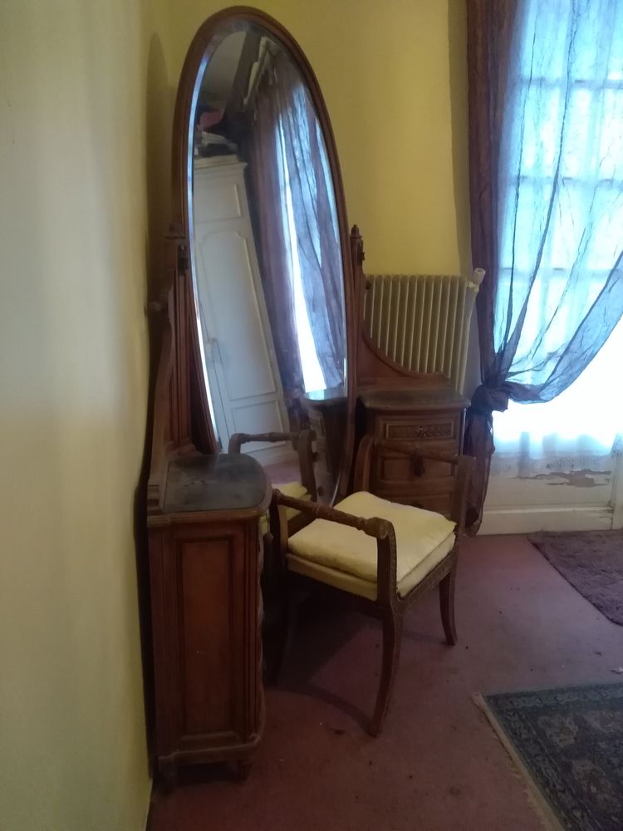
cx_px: 312
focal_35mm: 26
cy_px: 416
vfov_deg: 67.3
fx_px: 624
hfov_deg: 53.1
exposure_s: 1/14.3
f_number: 2
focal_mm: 3.52
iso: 860
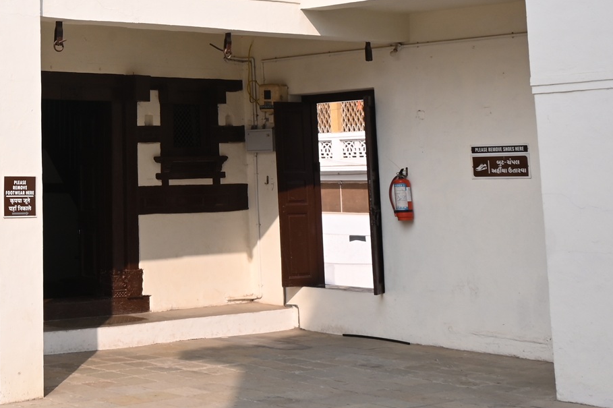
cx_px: -30
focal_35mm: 77
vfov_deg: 17.2
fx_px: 1310
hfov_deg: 24.8
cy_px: -14
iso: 250
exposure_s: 1/160
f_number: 13
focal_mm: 28
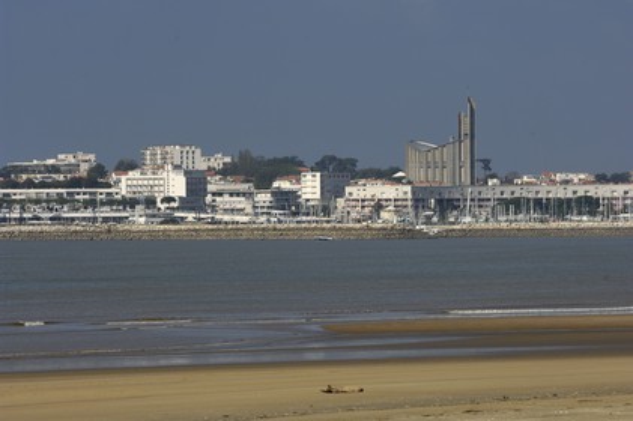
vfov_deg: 5.2
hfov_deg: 7.9
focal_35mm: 262
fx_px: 4612
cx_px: 316
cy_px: 210
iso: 100
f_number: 7.6
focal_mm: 175
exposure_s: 1/320
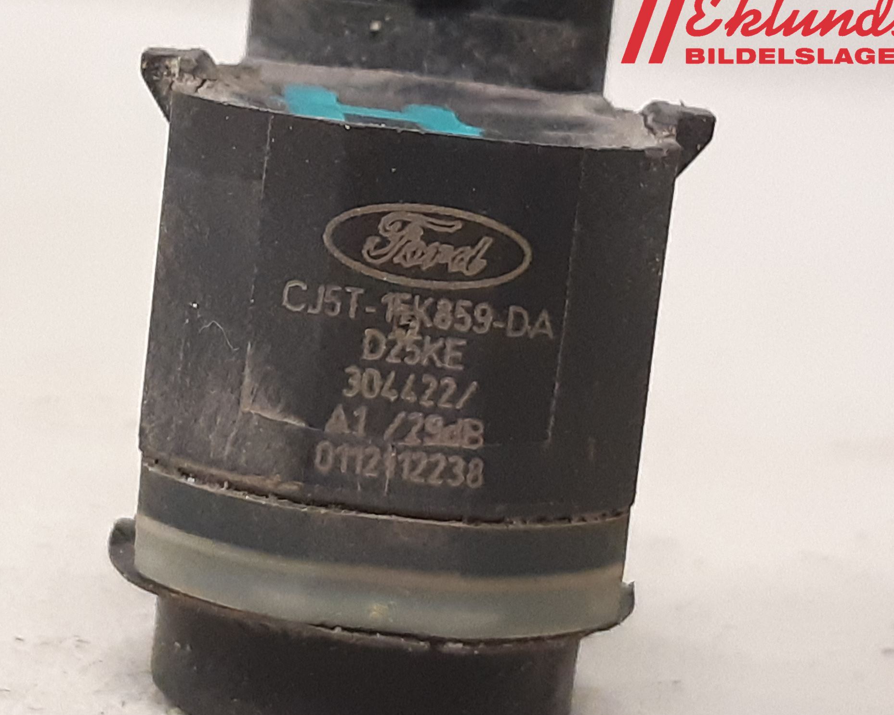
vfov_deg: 51.5
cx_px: 423
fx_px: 741
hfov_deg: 62.2
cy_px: 352
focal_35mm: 28
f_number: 1.7
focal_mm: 3.93
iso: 320
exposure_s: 1/50
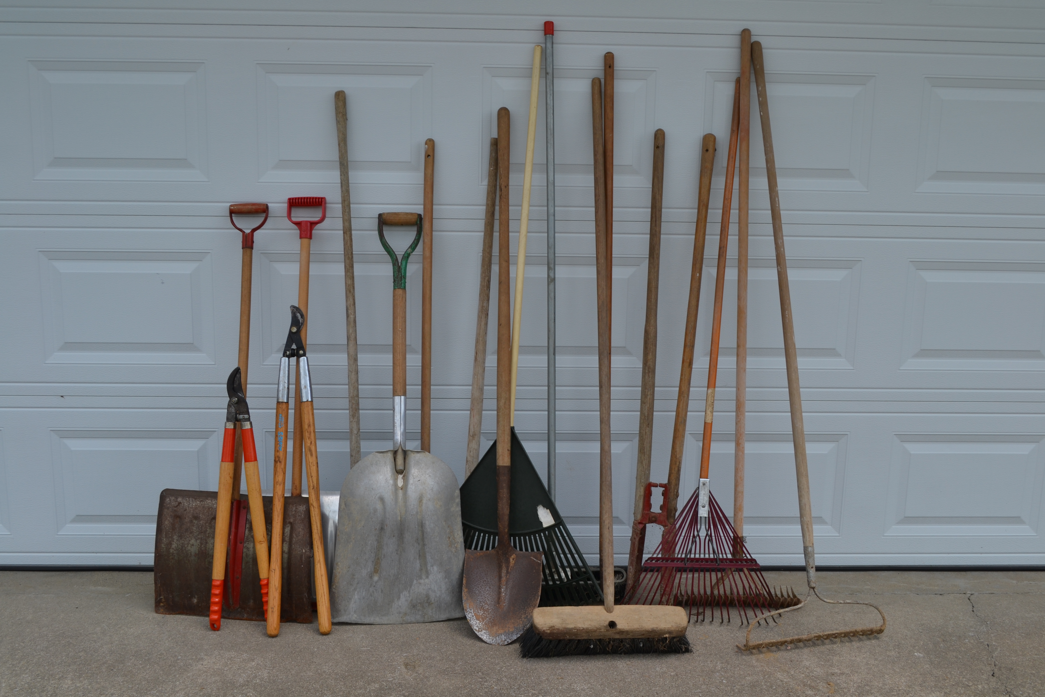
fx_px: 1219
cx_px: 522
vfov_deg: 31.9
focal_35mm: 42
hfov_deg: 46.4
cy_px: 348
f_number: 7.1
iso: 100
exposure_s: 1/200
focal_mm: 28
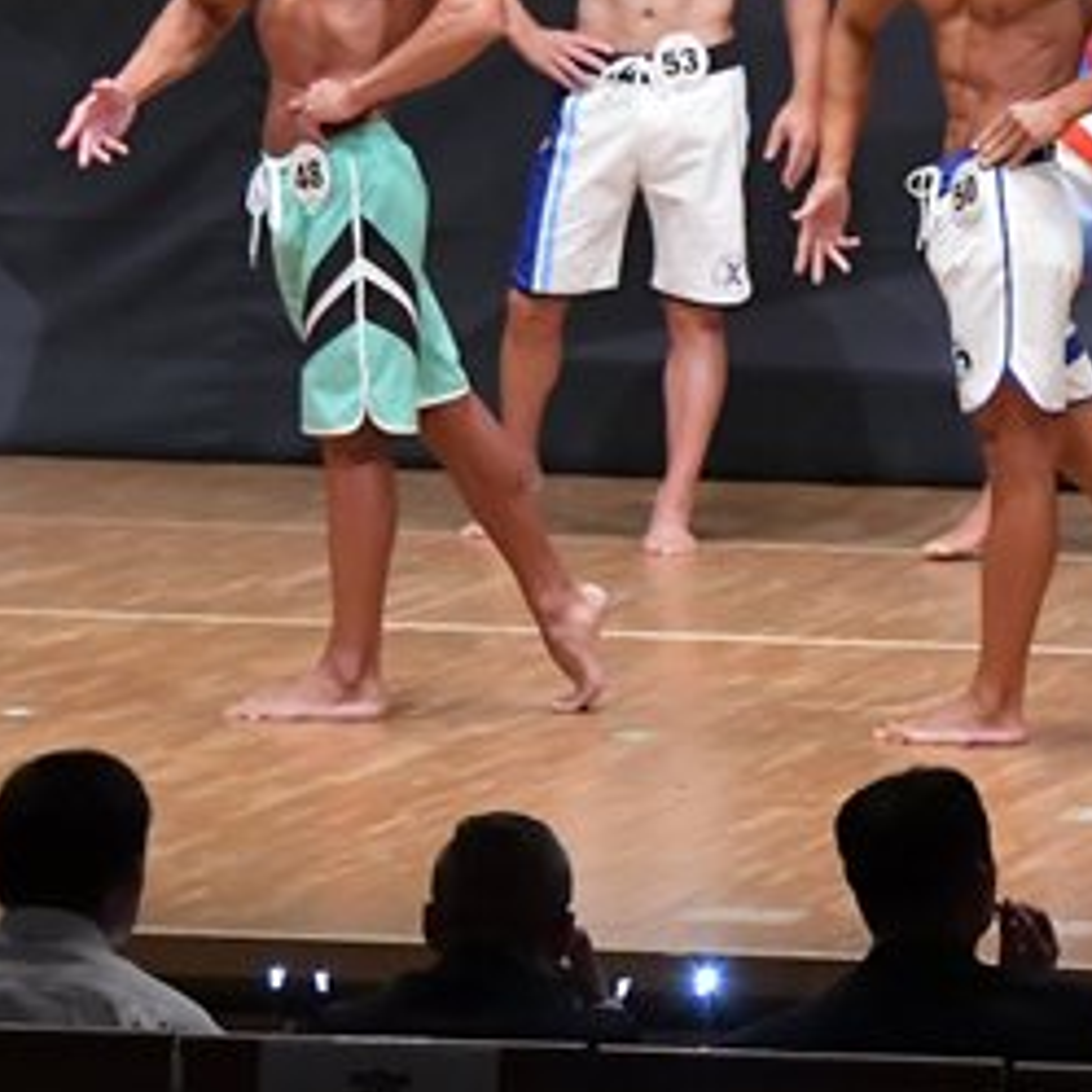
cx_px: 1515
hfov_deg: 4.4
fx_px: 14169
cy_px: 158
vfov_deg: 4.4
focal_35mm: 397
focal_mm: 100
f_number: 5.6
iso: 6400
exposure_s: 1/400
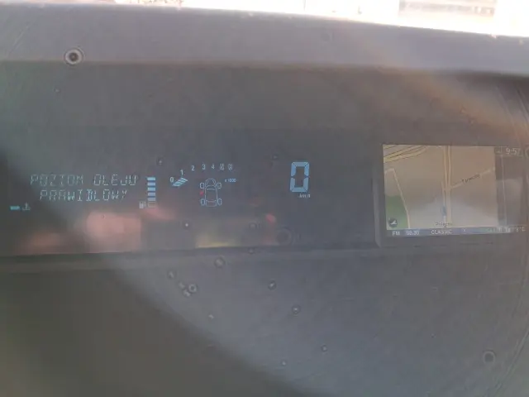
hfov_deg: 65.3
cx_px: 264
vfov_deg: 51.4
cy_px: 198
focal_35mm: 27
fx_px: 413
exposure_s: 1/120
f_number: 1.8
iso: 25
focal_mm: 4
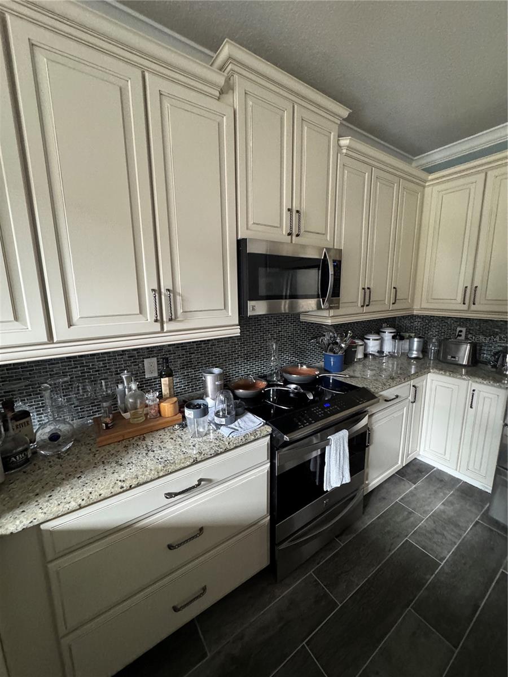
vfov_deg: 102.1
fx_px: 274
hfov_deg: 85.7
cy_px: 338
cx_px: 254
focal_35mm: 14
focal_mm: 2.22
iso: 800
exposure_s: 1/60
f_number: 2.2
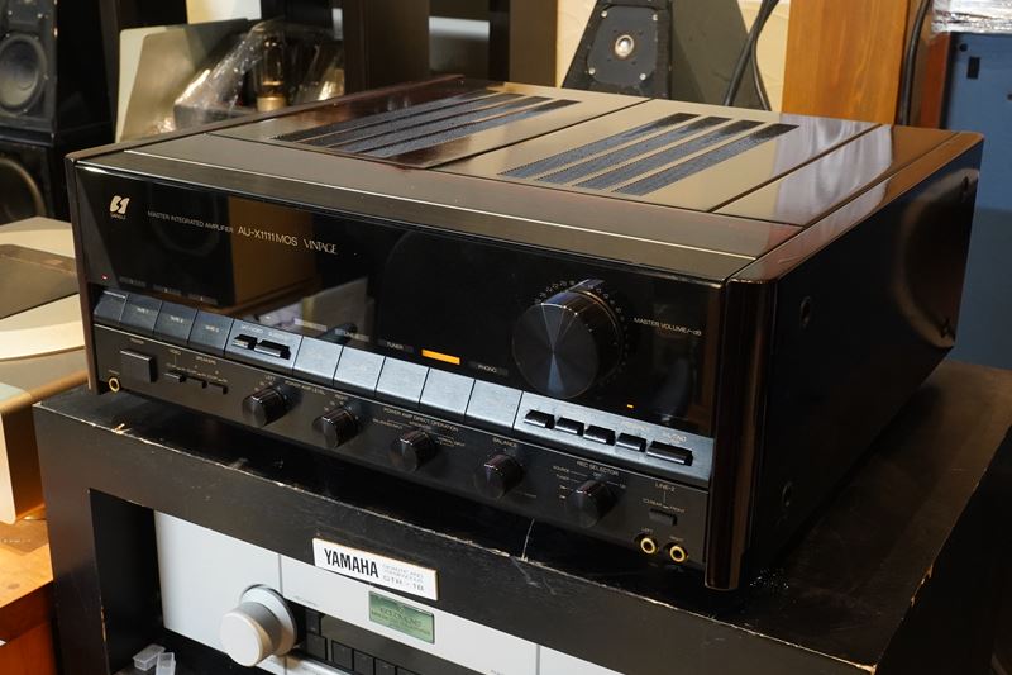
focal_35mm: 45
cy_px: 338
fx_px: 1265
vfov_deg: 29.9
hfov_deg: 43.6
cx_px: 506
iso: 4000
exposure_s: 1/6
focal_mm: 30
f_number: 13
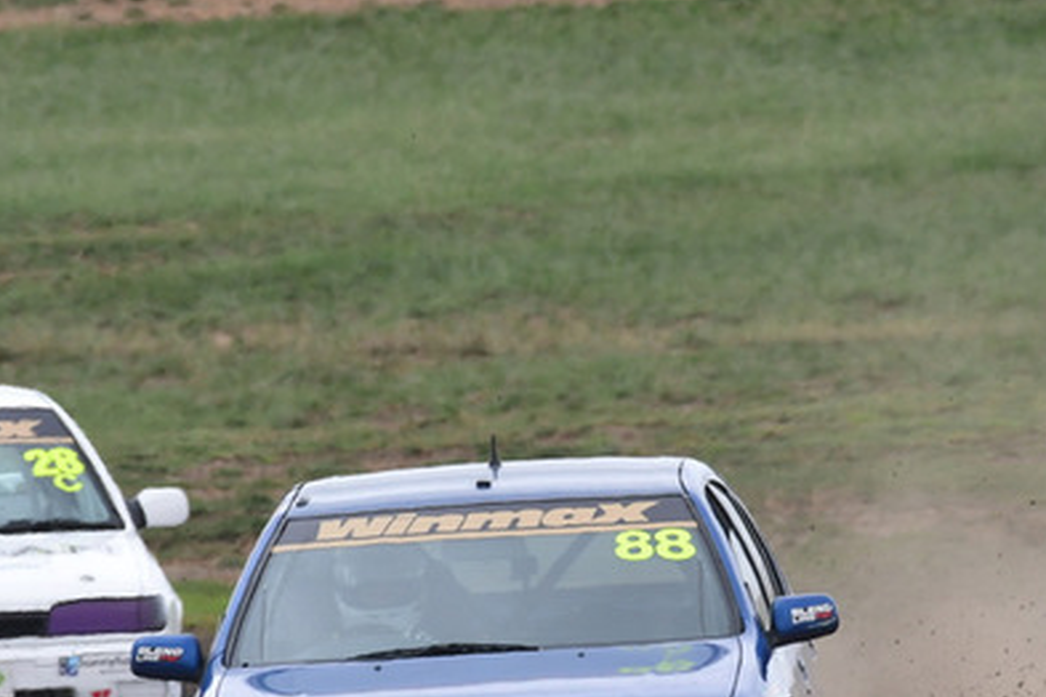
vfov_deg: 1.0
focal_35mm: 1406
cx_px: 570
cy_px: 327
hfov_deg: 1.5
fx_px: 40849
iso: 500
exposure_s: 1/640
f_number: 10
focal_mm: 460
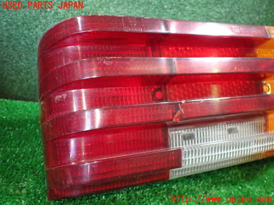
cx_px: 137
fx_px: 237
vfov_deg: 46.8
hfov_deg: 60.0
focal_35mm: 30
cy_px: 102
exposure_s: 1/80
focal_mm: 5.4
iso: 800
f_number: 2.3
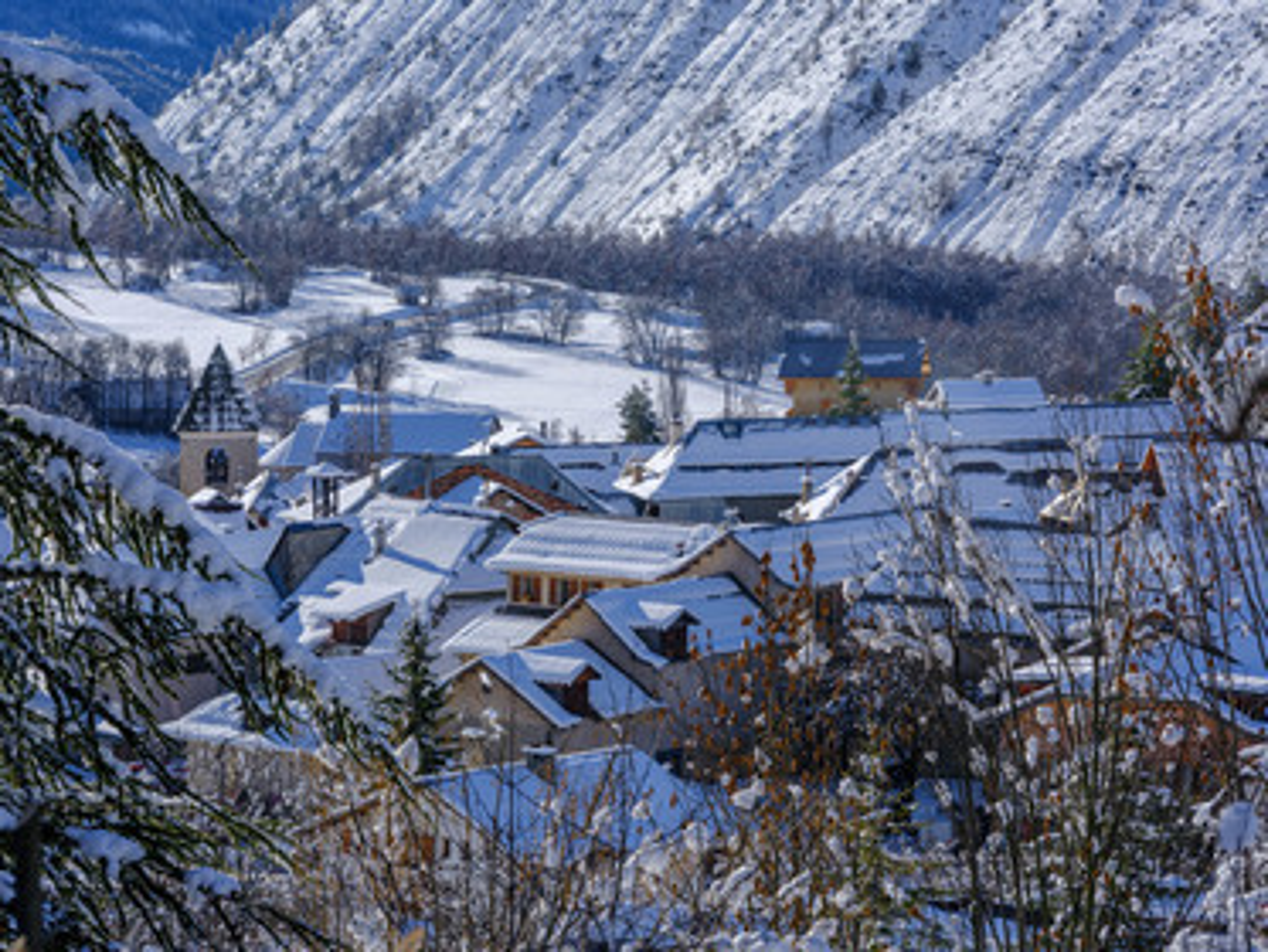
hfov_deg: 16.3
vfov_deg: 12.3
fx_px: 4434
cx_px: 634
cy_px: 476
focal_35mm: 121
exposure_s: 1/200
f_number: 16
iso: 320
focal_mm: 153.2
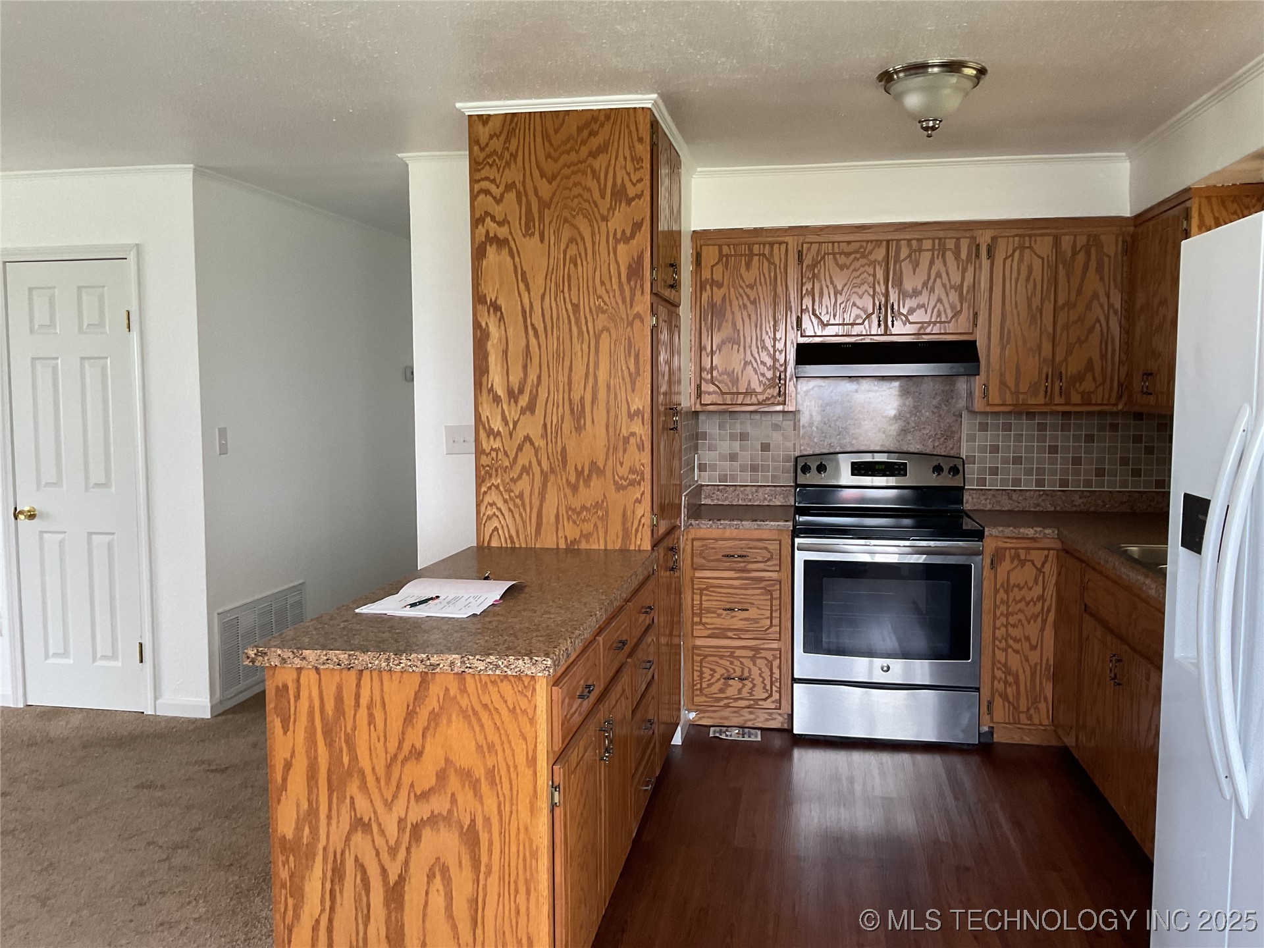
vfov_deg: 48.2
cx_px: 632
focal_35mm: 29
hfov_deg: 61.7
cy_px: 474
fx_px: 1059
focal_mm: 3
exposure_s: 1/60
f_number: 1.8
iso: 100
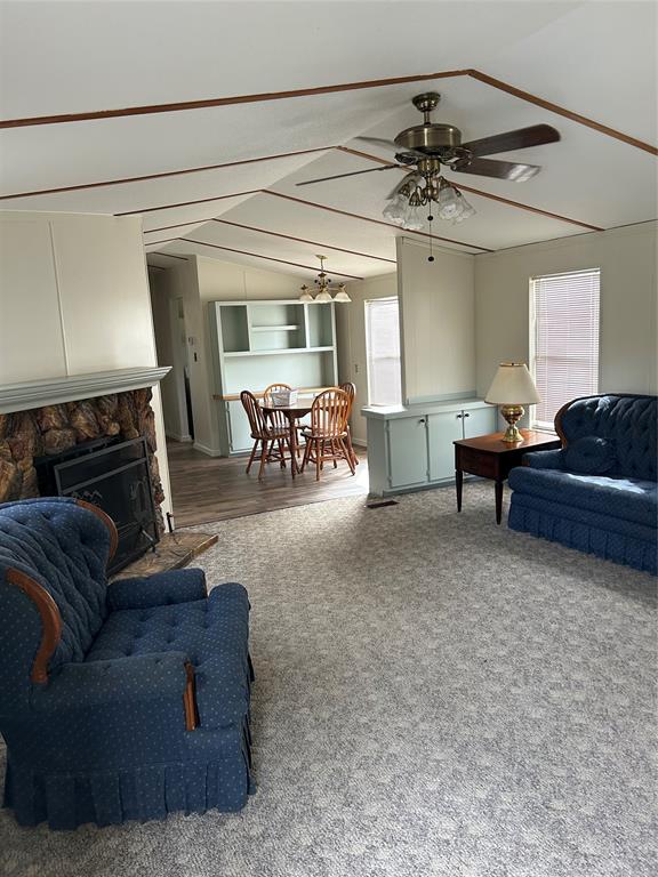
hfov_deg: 53.1
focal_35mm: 26
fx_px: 659
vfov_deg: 67.3
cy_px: 438
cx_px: 329
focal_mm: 5.7
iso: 125
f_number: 1.5
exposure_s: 1/101
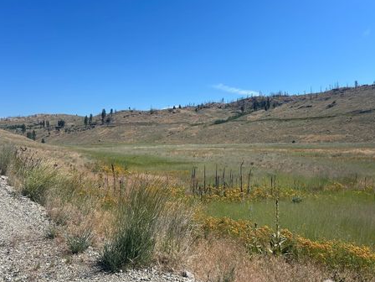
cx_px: 180
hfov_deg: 61.6
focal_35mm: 29
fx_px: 314
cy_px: 140
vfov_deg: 48.2
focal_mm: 5.7
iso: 50
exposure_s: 1/5076
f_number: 1.5
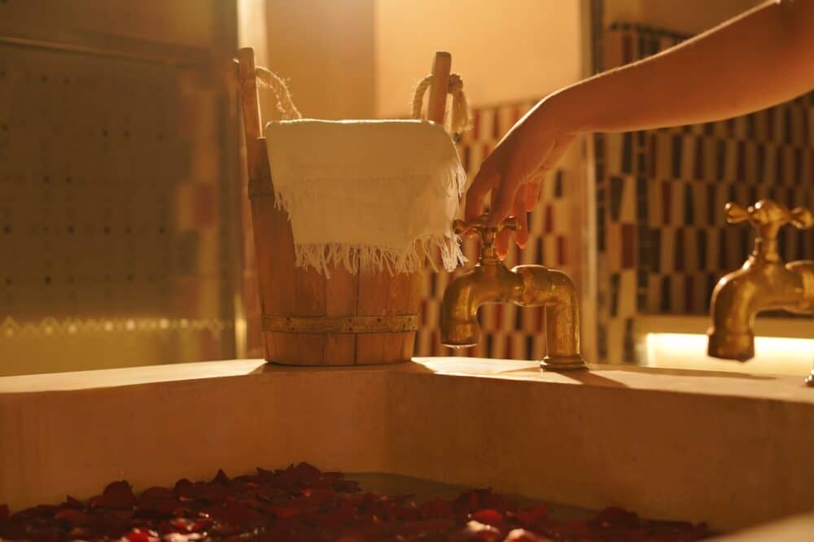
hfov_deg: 39.6
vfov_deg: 27.0
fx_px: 1130
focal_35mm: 50
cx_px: 407
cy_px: 271
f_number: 2.8
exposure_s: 1/100
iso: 400
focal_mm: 50
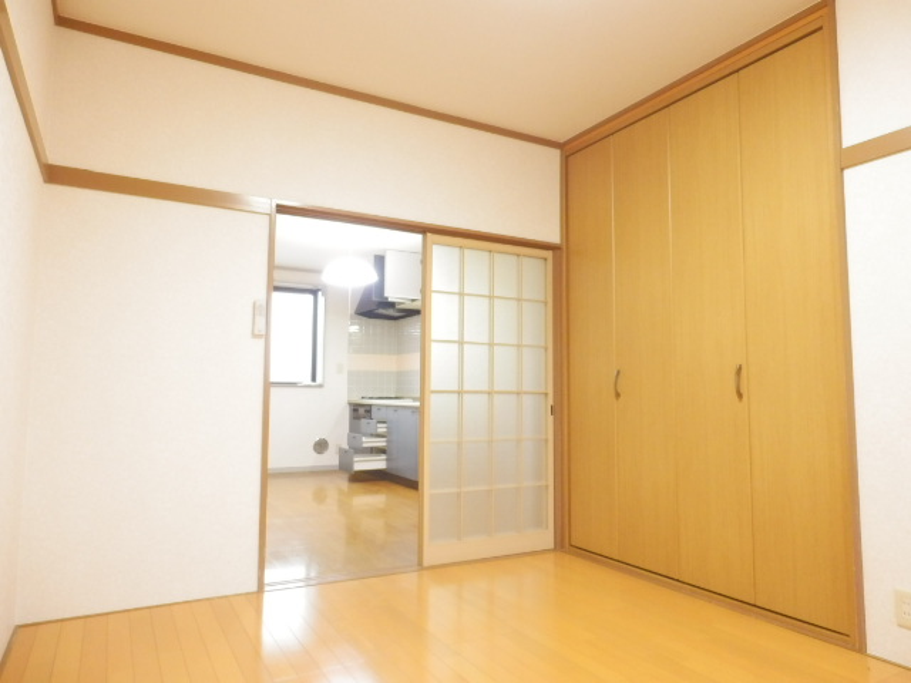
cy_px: 342
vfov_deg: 56.8
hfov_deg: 71.6
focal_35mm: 24
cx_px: 456
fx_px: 632
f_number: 3
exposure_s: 1/30
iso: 500
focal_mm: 4.2
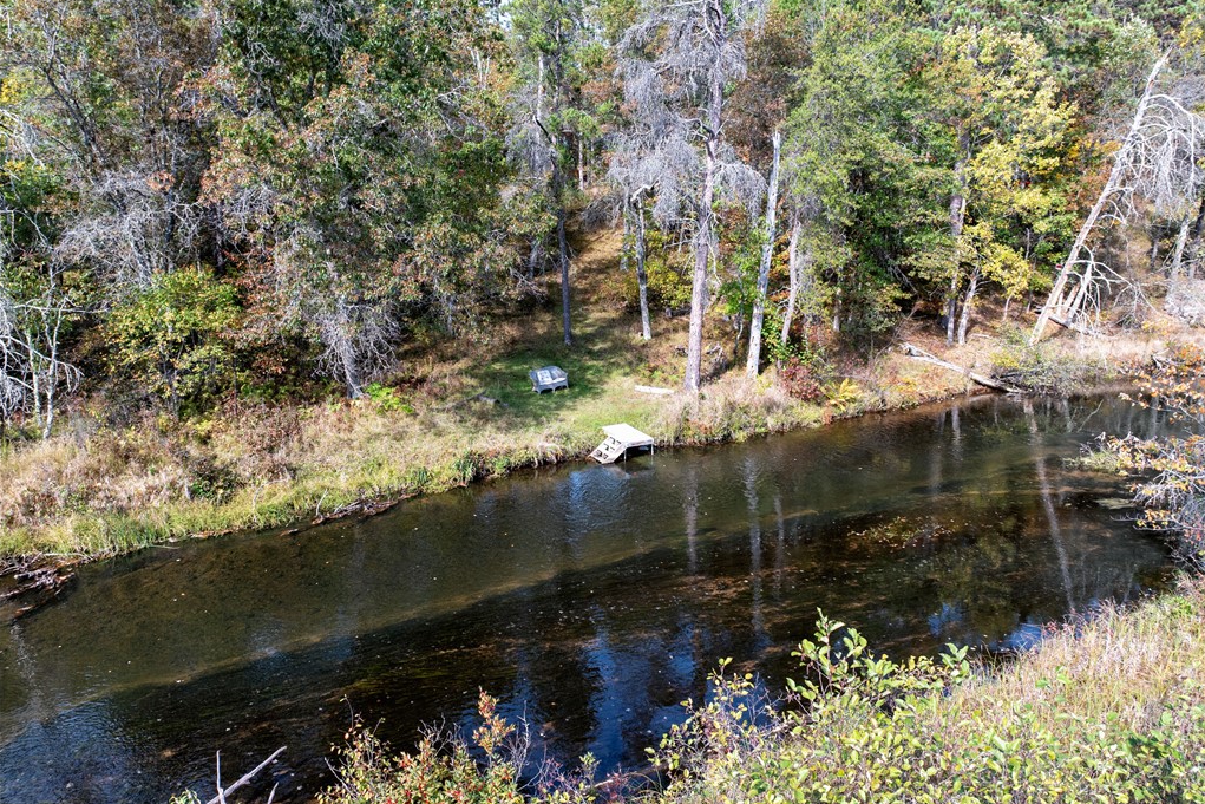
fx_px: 837
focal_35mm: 25
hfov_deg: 71.5
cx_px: 603
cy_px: 414
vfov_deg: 51.3
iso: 100
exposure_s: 1/500
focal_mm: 12.29
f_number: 2.8
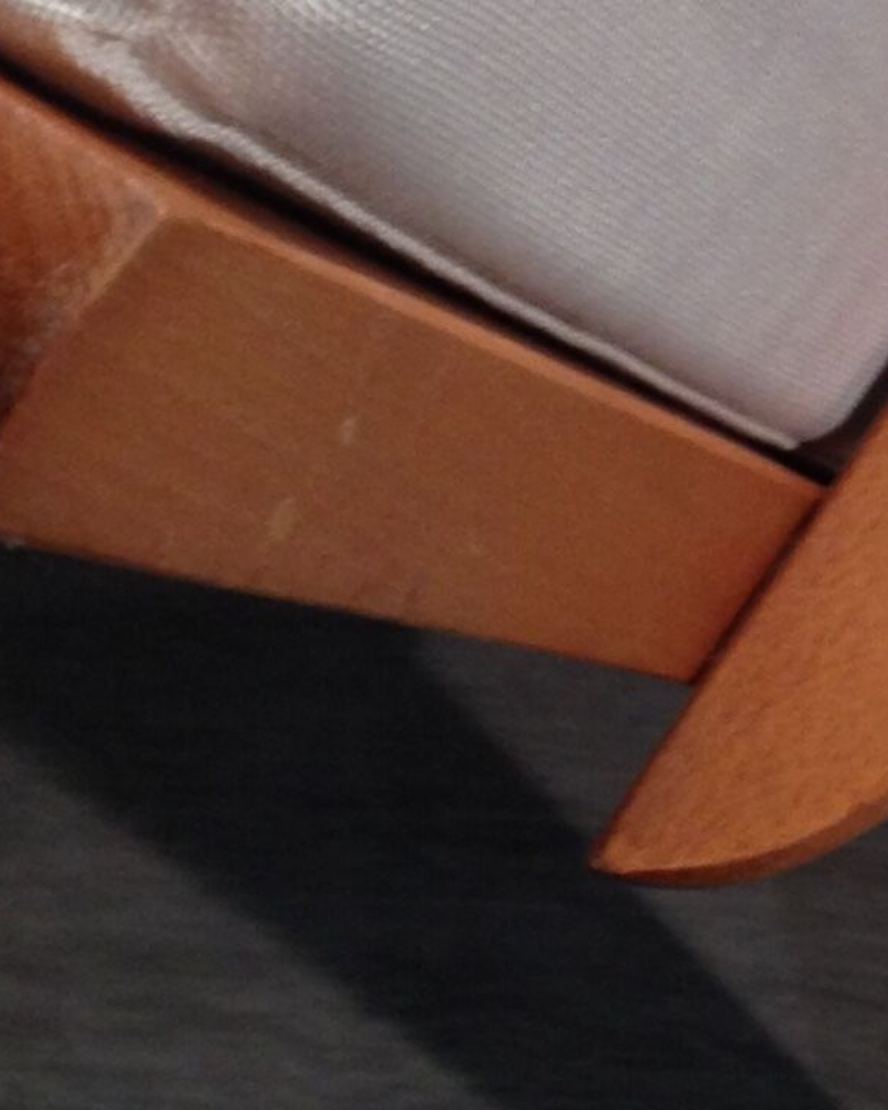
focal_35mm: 156
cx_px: 1110
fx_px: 5125
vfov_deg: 12.3
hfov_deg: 9.7
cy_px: 174
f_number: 2.4
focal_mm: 4.28
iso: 64
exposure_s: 1/20
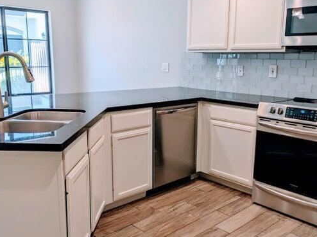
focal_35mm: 35
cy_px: 119
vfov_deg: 40.7
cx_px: 178
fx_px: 320
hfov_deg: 52.5
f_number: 1.73
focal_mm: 4.38
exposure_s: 1/153
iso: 46
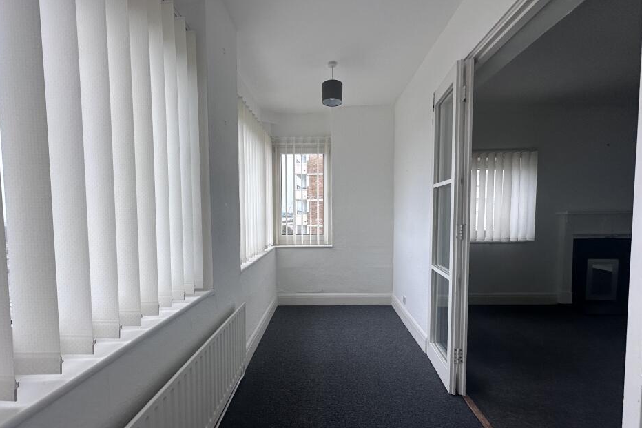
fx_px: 285
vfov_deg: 73.6
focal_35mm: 16
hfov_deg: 96.7
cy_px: 230
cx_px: 324
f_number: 2.2
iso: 80
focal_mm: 2.22
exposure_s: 1/99
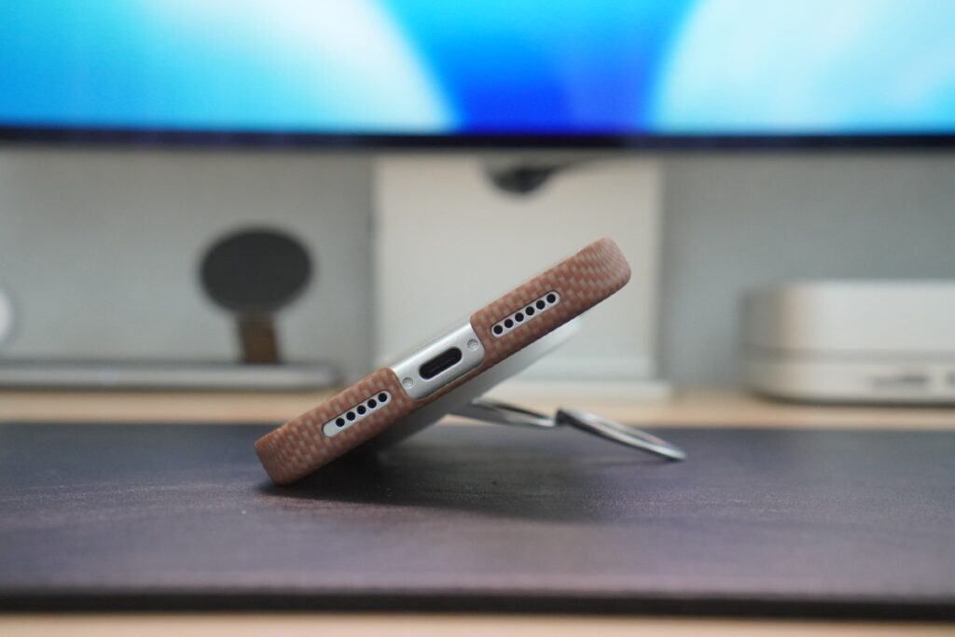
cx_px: 478
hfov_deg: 37.8
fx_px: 1393
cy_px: 318
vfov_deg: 25.8
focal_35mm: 52
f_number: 5.6
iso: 2500
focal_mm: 35
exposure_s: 1/60
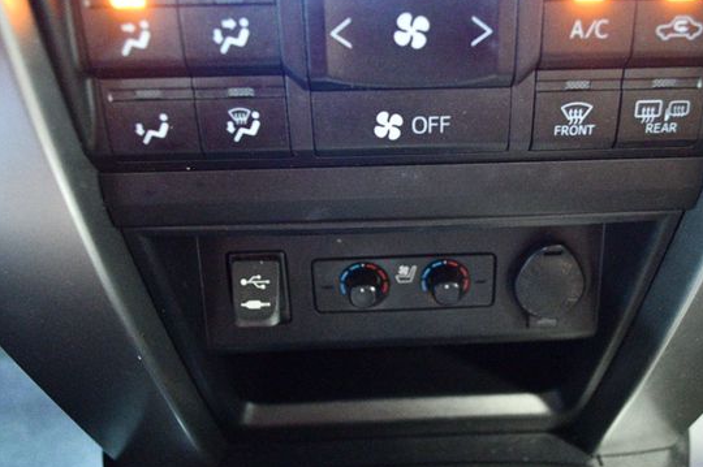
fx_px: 624
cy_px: 239
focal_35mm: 32
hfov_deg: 58.4
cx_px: 415
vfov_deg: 41.0
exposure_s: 1/8
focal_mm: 18
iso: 12800
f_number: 3.5
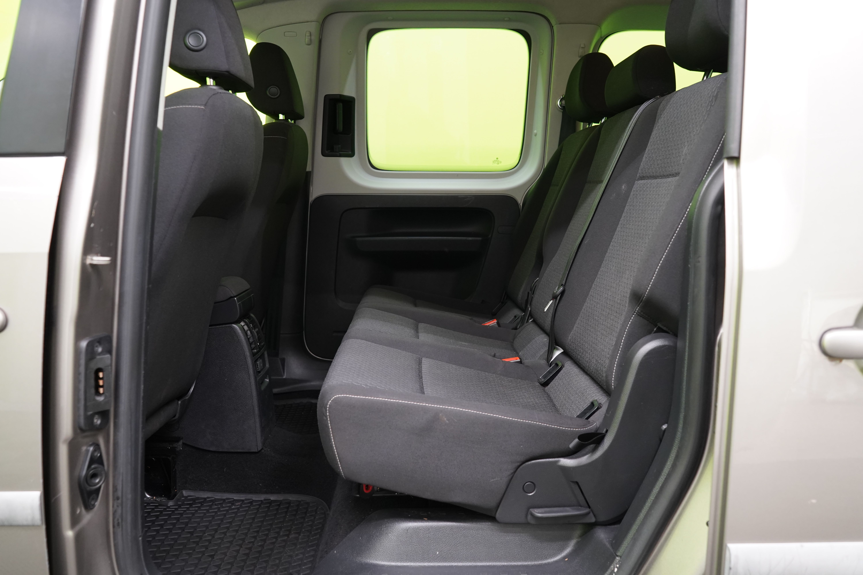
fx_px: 695
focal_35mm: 29
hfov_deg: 63.7
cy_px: 288
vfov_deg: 45.0
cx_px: 432
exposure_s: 1/20
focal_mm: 29
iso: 2000
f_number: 5.6
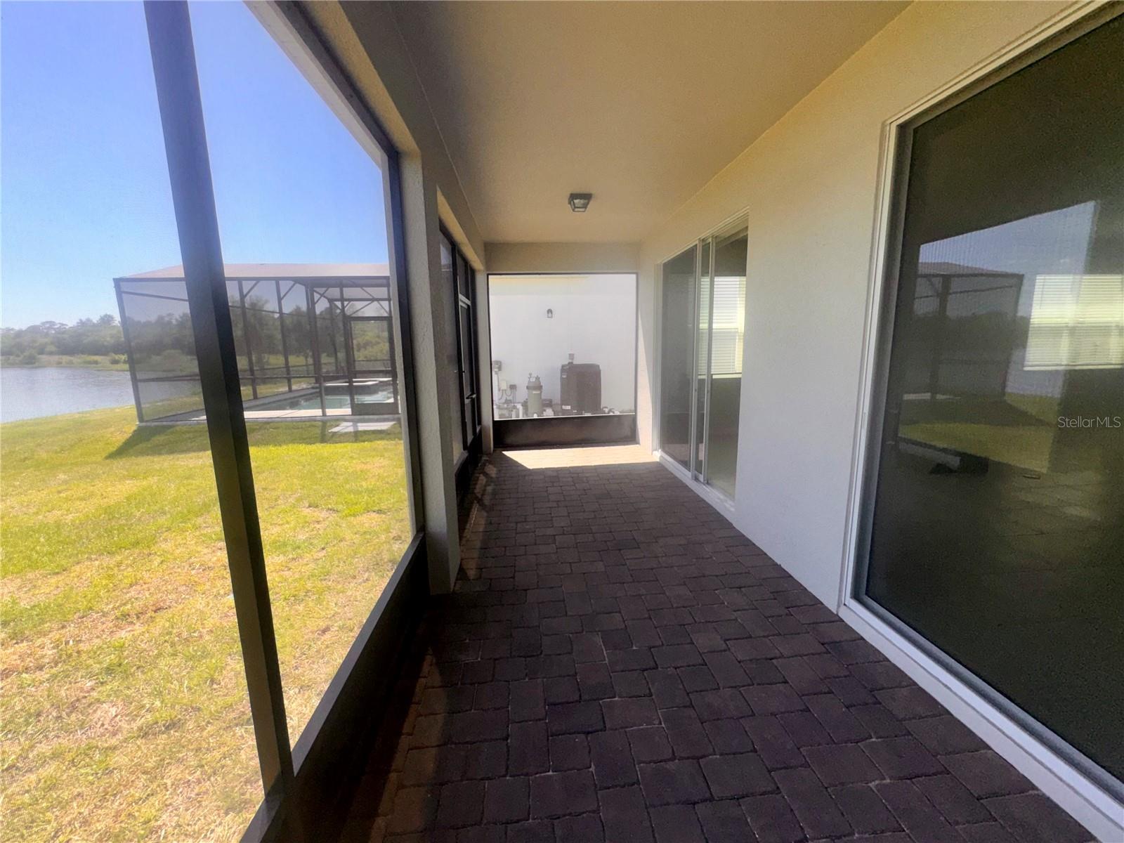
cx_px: 562
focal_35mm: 14
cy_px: 422
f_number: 2.2
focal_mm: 2.22
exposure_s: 1/787
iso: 32
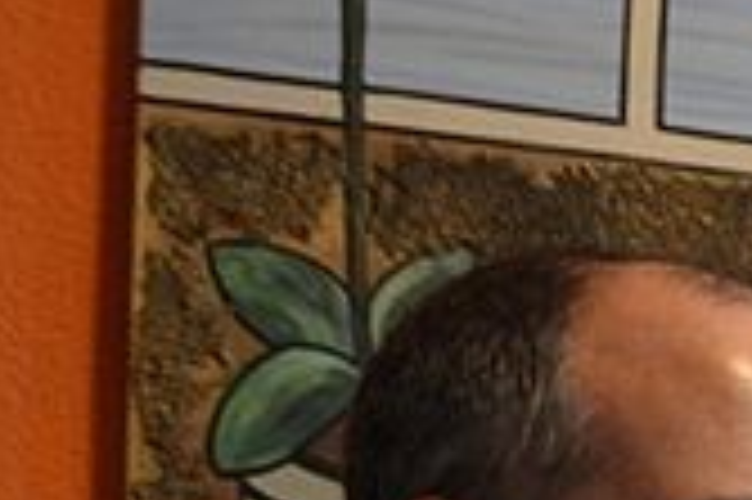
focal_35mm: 158
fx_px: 3297
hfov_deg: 11.1
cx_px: 1747
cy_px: 1108
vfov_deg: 8.1
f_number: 4
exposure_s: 1/15
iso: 900
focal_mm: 22
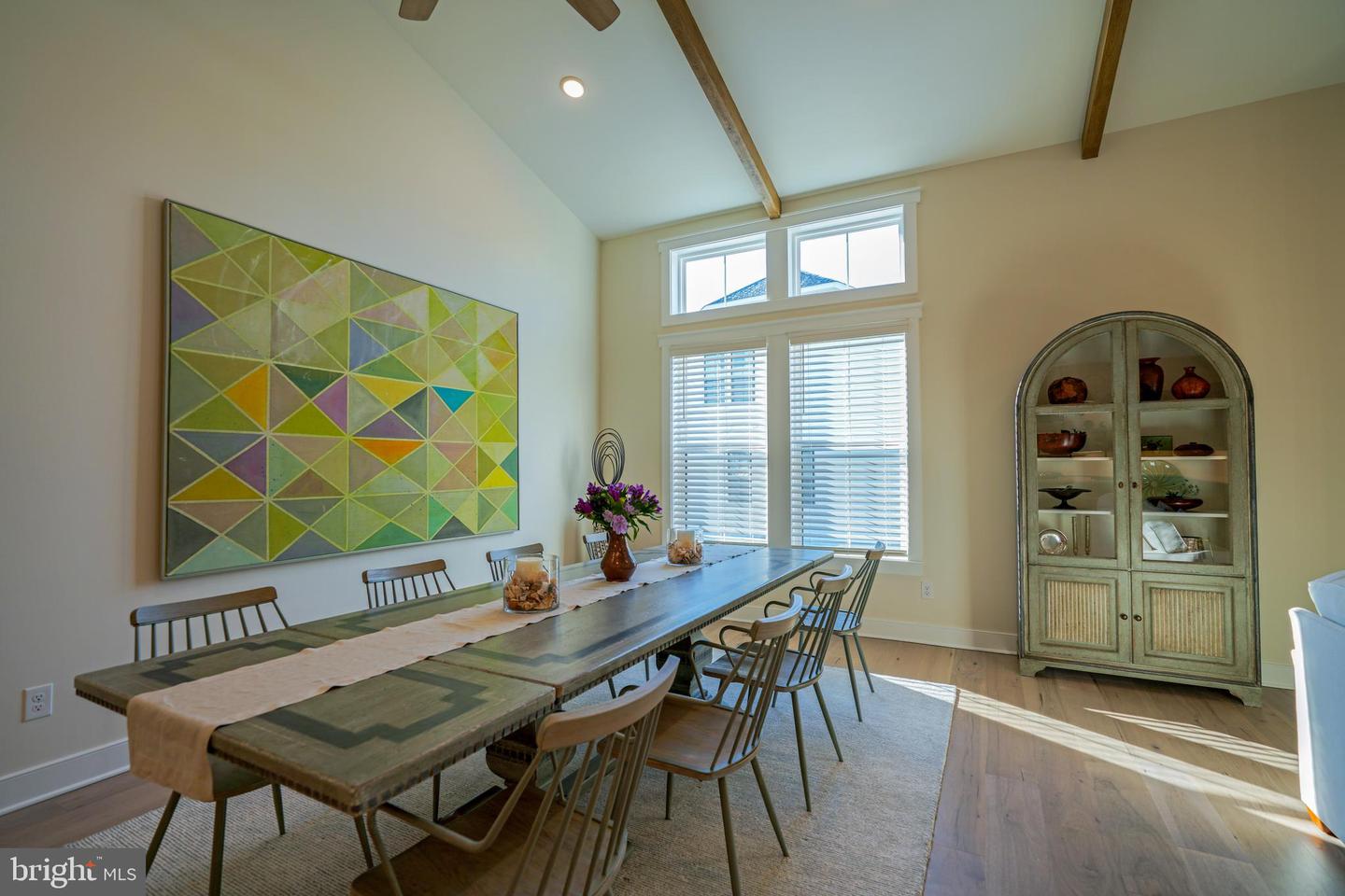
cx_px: 672
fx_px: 598
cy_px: 448
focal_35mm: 16
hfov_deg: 96.7
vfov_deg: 73.7
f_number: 4
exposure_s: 1/60
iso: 100
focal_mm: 16
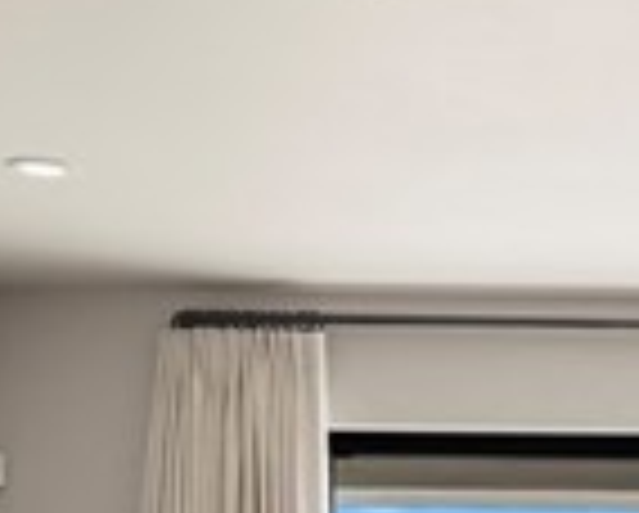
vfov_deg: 10.8
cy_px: 896
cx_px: 1202
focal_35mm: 135
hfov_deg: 12.8
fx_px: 2557
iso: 160
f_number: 6.3
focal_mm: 20
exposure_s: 1/25
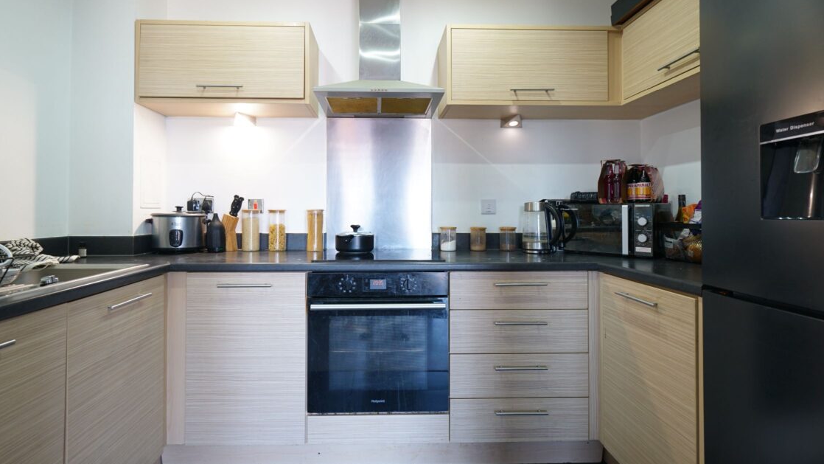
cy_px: 210
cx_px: 394
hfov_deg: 92.6
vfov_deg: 60.9
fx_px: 393
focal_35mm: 18
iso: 500
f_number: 5.6
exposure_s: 1/8
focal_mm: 16
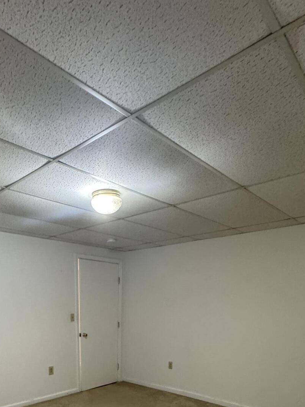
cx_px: 109
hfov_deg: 52.3
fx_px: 305
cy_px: 376
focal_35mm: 26
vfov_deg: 56.7
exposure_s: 1/60
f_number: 2.2
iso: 800
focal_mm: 2.22
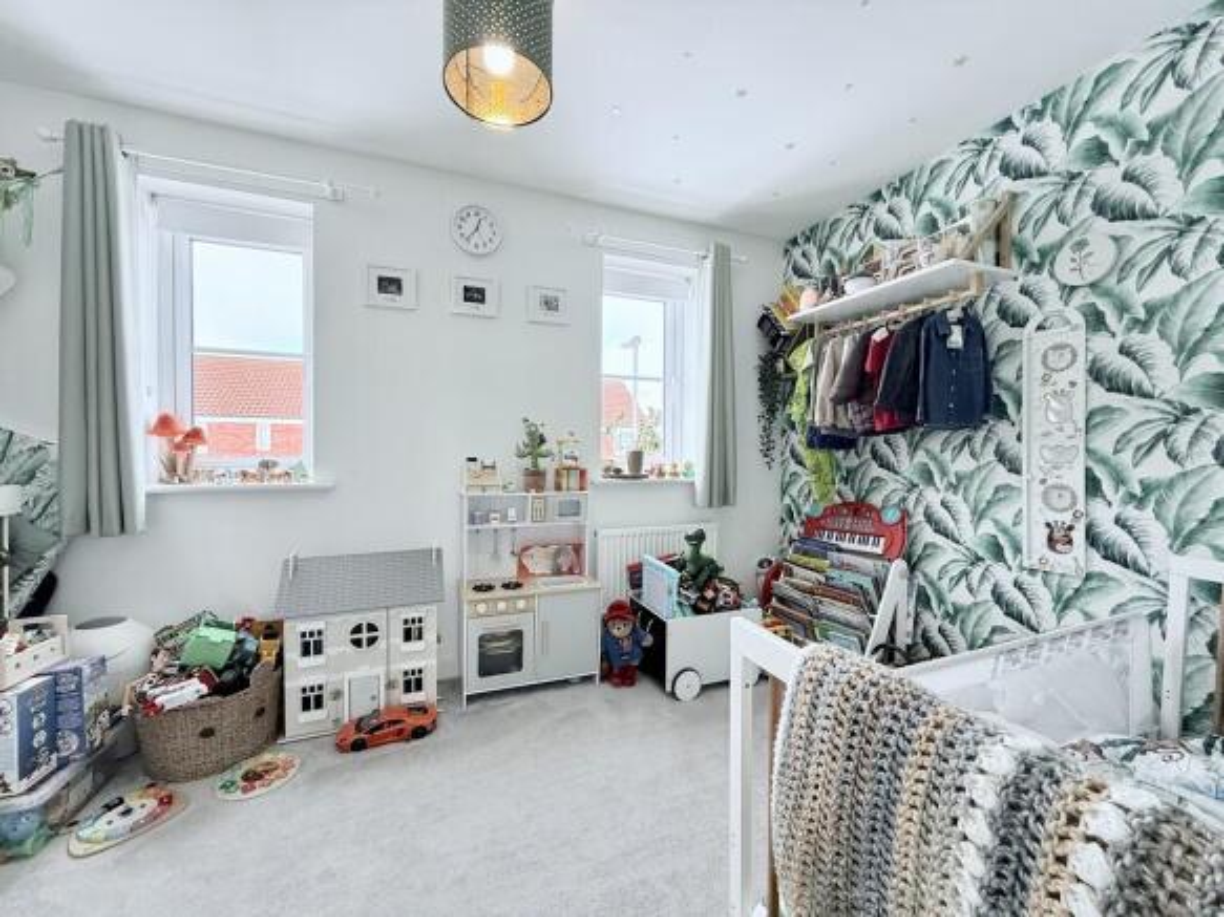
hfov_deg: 102.1
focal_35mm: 14
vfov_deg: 85.7
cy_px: 458
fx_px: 495
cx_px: 612
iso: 160
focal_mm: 2.22
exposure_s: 1/99
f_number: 2.2
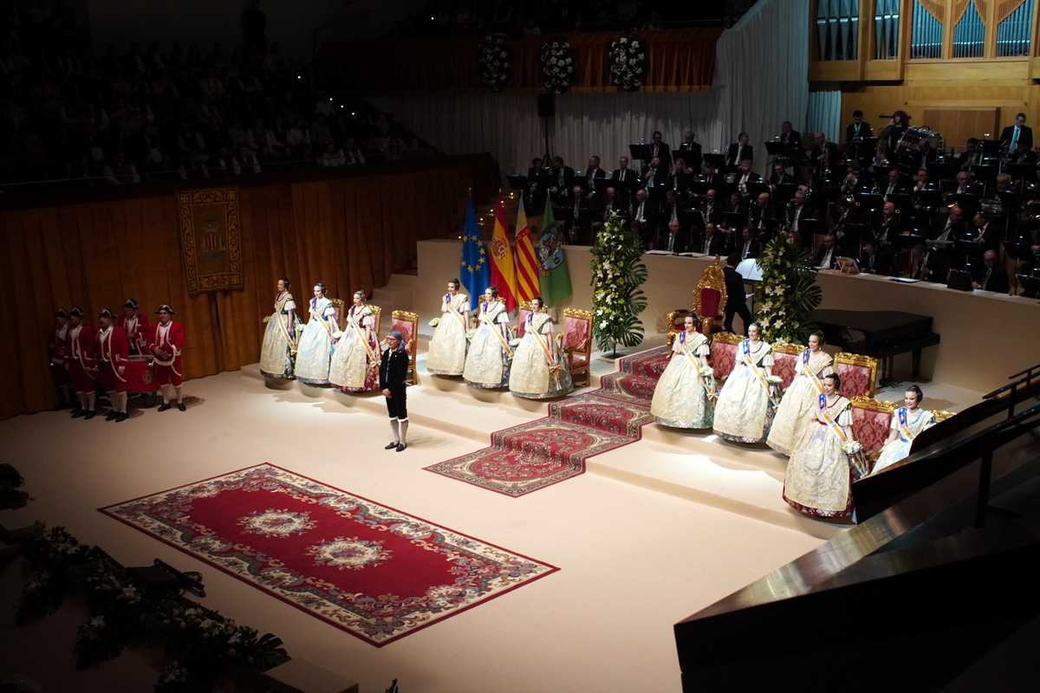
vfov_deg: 31.9
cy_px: 346
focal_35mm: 42
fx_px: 1213
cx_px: 520
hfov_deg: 46.4
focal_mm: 28
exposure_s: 1/60
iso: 2000
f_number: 5.6
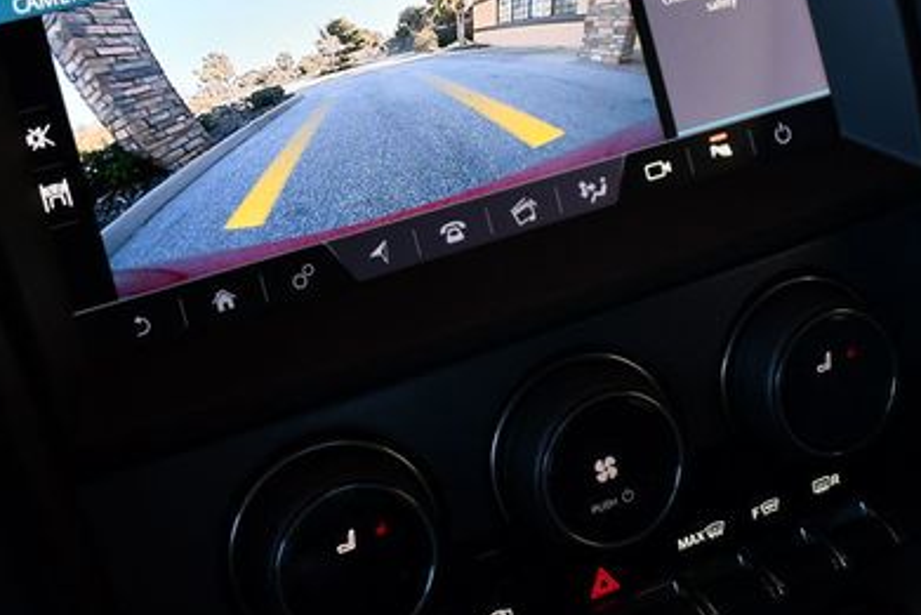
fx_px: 1510
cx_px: 490
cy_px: 165
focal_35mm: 59
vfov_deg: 22.8
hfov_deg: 33.9
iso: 450
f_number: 3.5
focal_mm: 18
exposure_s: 1/250
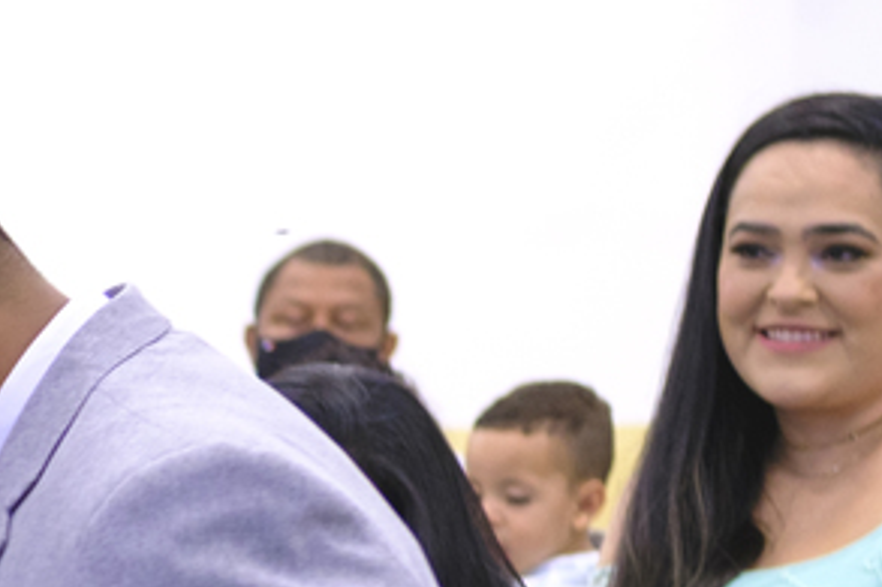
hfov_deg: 9.6
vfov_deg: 6.6
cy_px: 930
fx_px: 5019
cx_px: -584
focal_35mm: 205
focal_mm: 33
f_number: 2
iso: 1250
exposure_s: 1/200
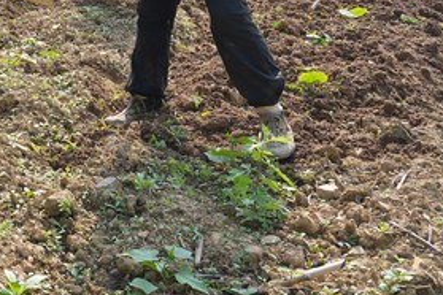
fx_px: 812
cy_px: -63
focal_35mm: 66
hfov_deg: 24.9
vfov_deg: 19.4
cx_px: -184
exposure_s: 1/160
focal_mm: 23
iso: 100
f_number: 6.3
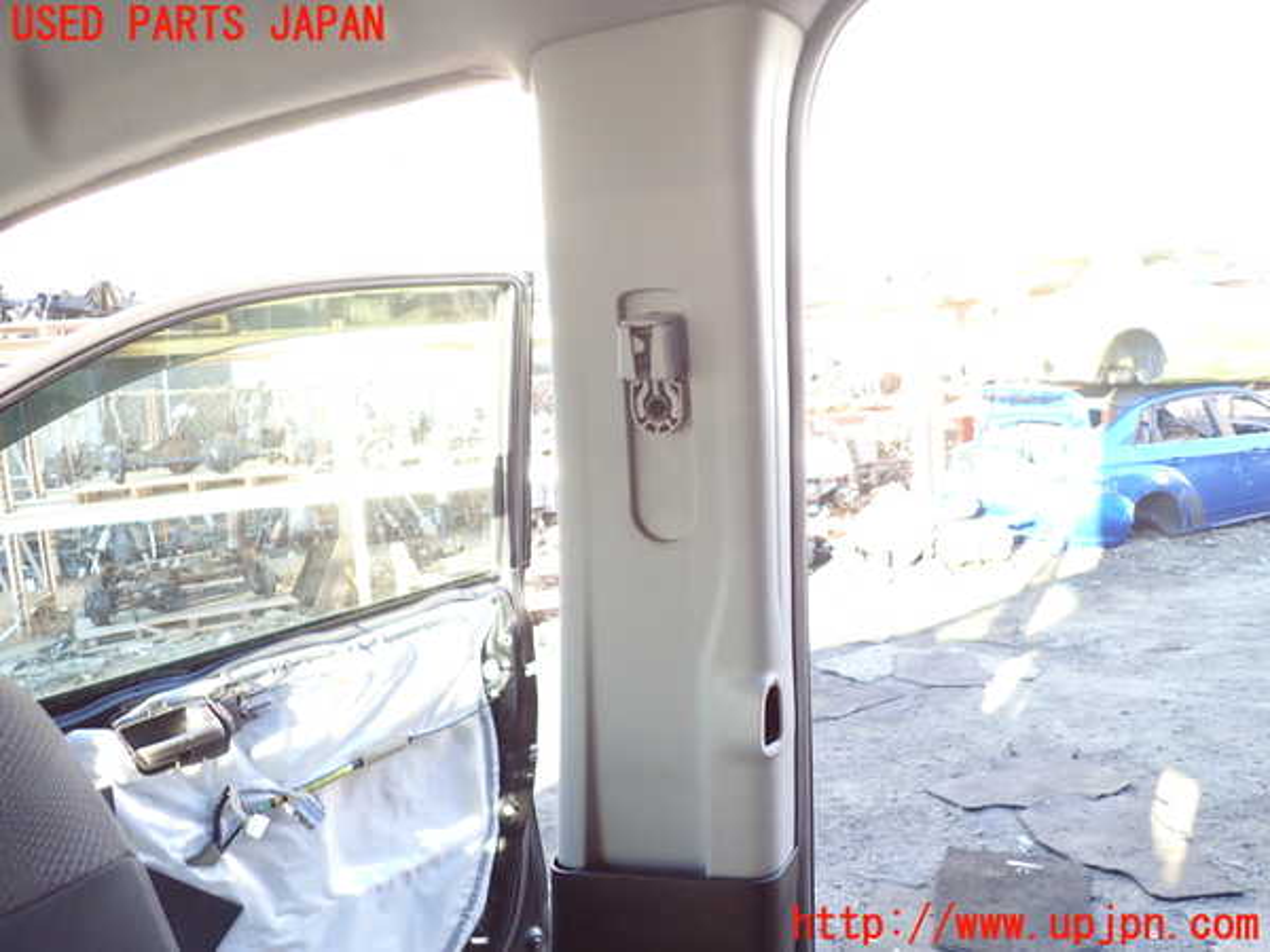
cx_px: 635
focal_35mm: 25
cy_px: 476
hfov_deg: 69.4
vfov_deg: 54.9
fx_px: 917
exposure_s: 1/60
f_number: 2
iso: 125
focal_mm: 4.5
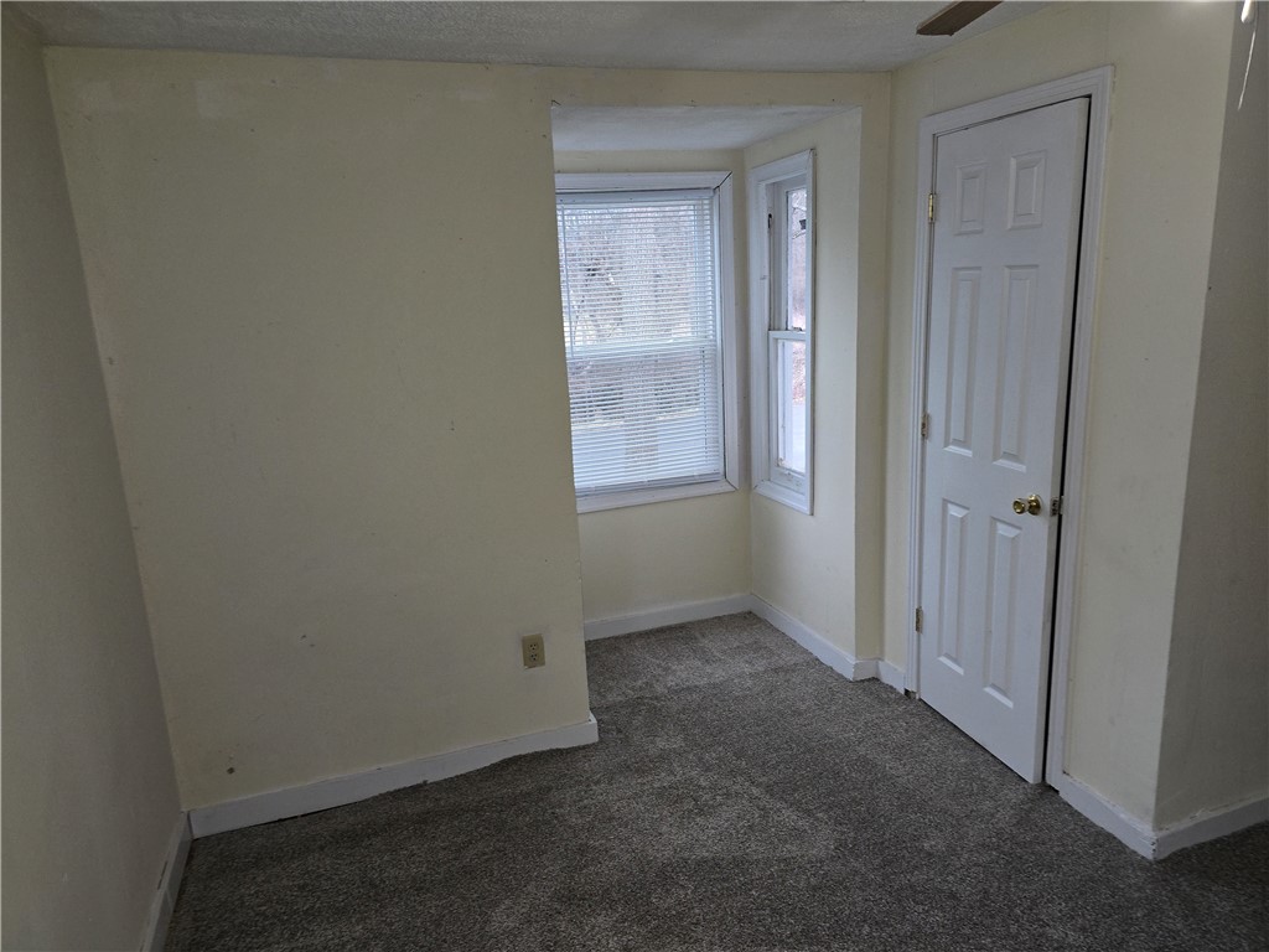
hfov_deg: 73.9
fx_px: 843
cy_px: 476
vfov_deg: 58.9
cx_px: 634
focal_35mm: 23
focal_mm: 6.3
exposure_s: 1/30
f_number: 1.7
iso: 100
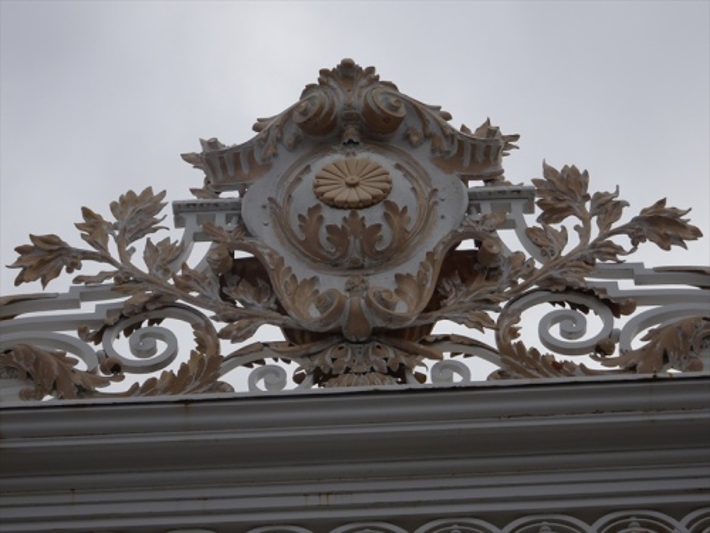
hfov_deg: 19.6
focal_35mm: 100
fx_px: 2051
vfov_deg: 14.8
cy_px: 266
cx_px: 355
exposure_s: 1/500
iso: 80
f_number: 5
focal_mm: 17.01
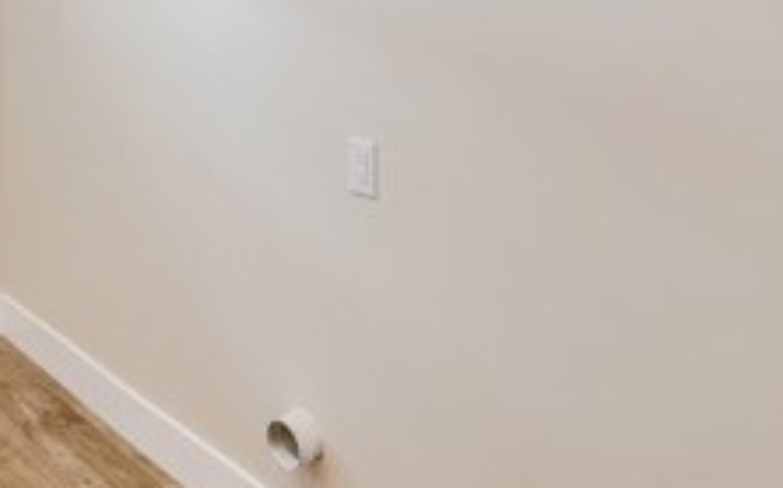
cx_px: 151
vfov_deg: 28.0
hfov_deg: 45.7
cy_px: -68
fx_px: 874
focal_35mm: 41
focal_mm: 14
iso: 1250
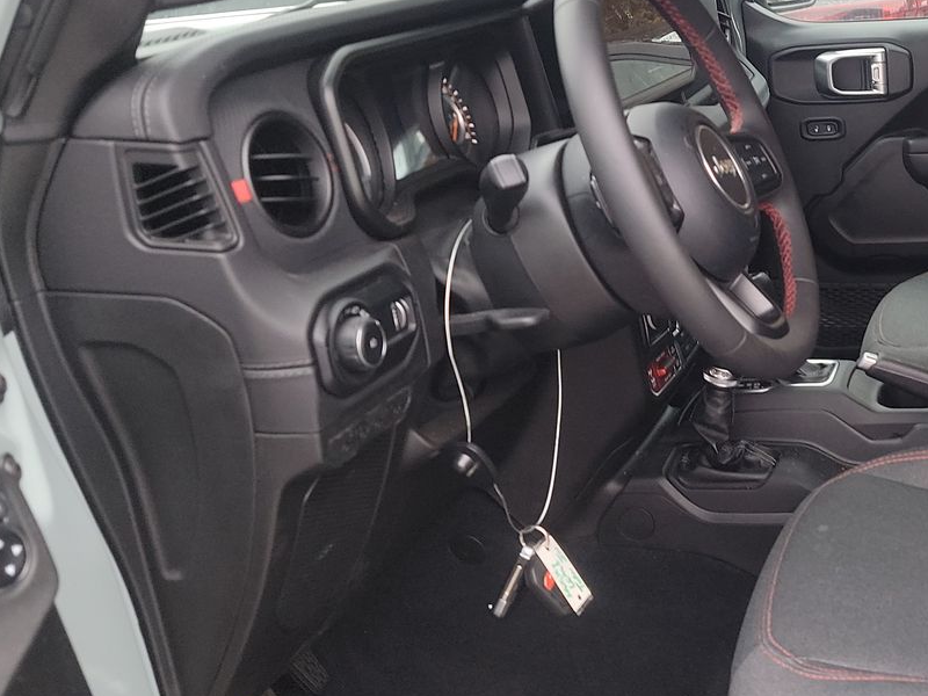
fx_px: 1287
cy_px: 348
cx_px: 902
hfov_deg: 36.2
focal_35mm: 48
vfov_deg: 30.3
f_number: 1.8
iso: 145
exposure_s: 1/59
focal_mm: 6.7
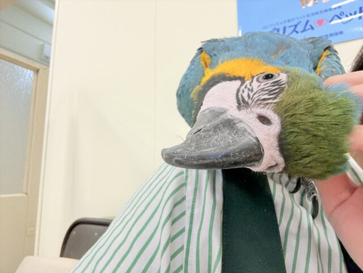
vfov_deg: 58.9
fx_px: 241
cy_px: 136
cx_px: 182
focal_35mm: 23
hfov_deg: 73.9
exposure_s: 1/50
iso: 80
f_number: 1.9
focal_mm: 2.69
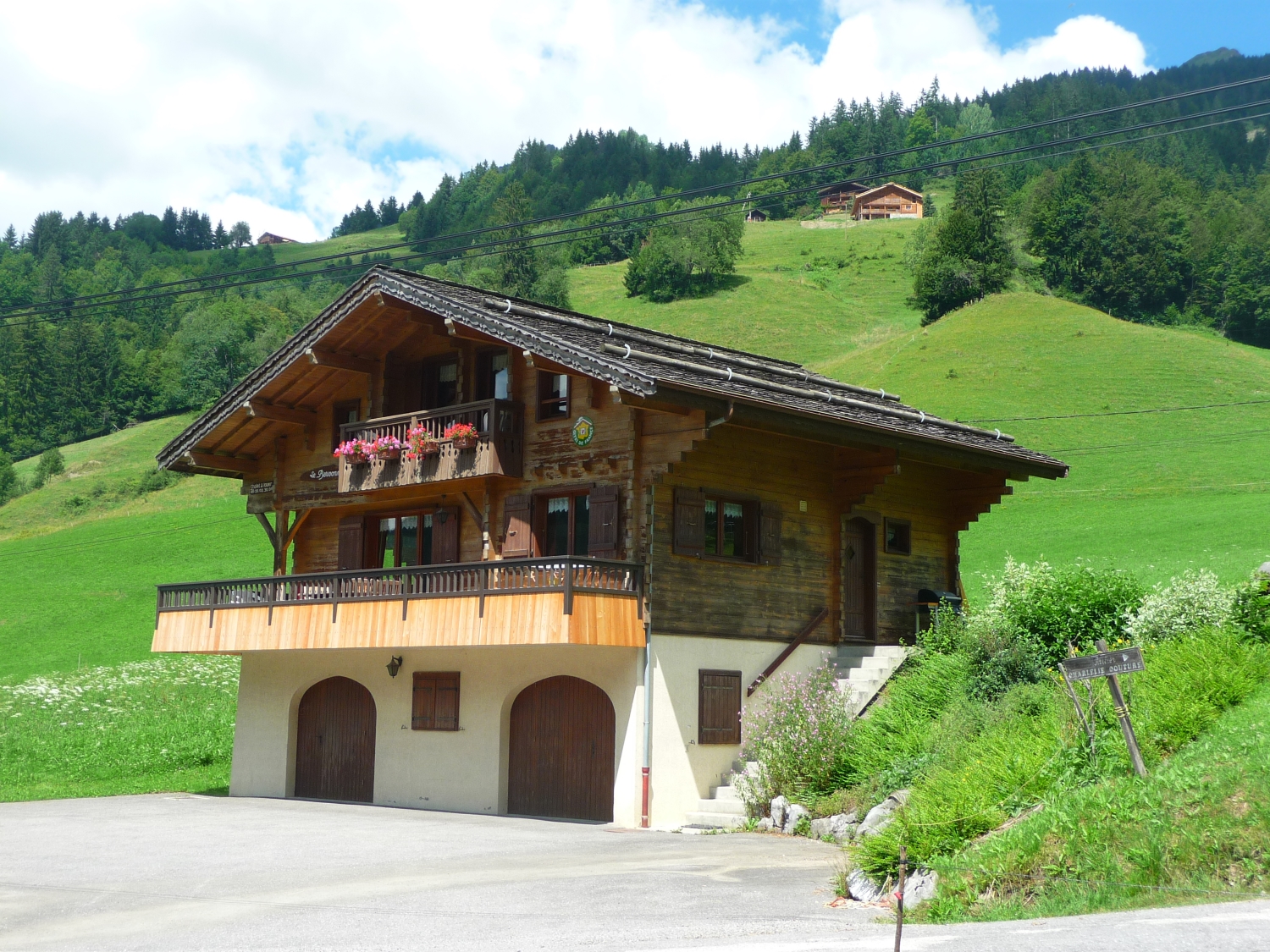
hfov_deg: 39.7
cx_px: 635
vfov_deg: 30.3
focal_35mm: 48
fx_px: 1761
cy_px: 476
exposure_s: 1/400
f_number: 4.2
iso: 100
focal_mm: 8
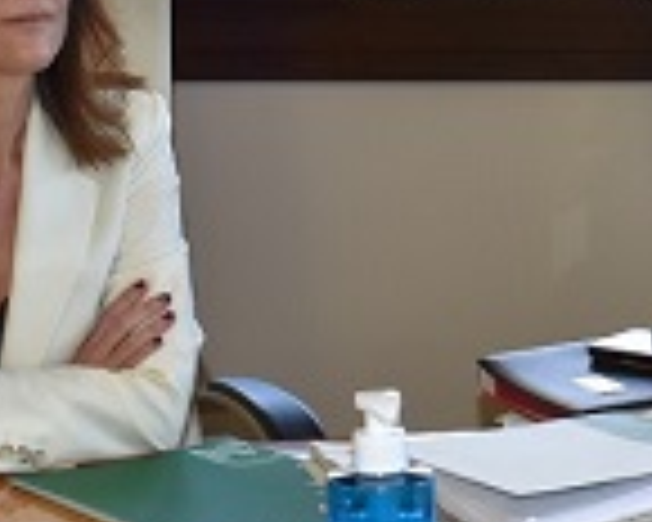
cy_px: 63
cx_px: 517
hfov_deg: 15.9
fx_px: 2316
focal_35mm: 120
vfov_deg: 12.8
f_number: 5.6
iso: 500
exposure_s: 1/125
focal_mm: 24
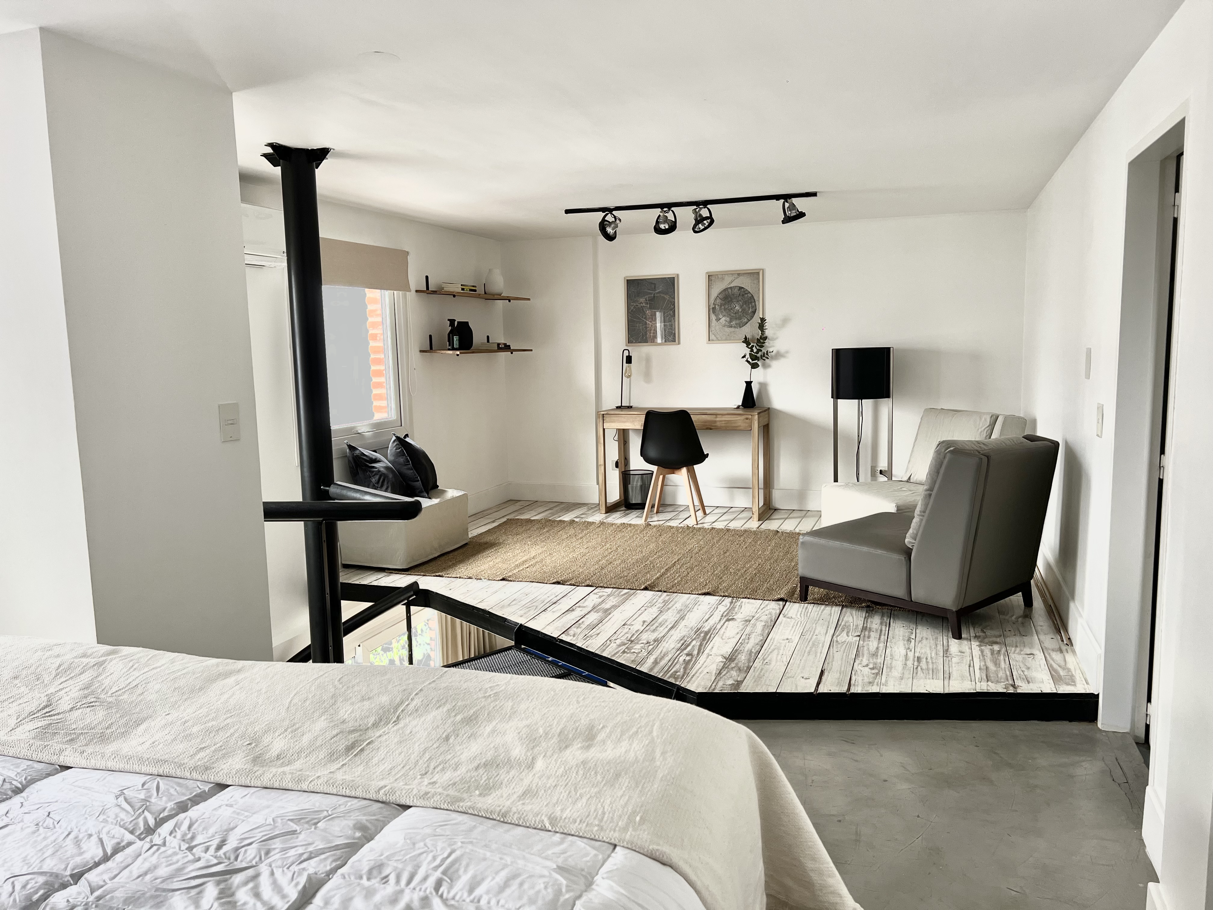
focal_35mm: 26
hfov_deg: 67.3
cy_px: 455
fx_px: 911
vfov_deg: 53.1
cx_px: 606
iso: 100
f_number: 1.5
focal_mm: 5.7
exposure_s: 1/121
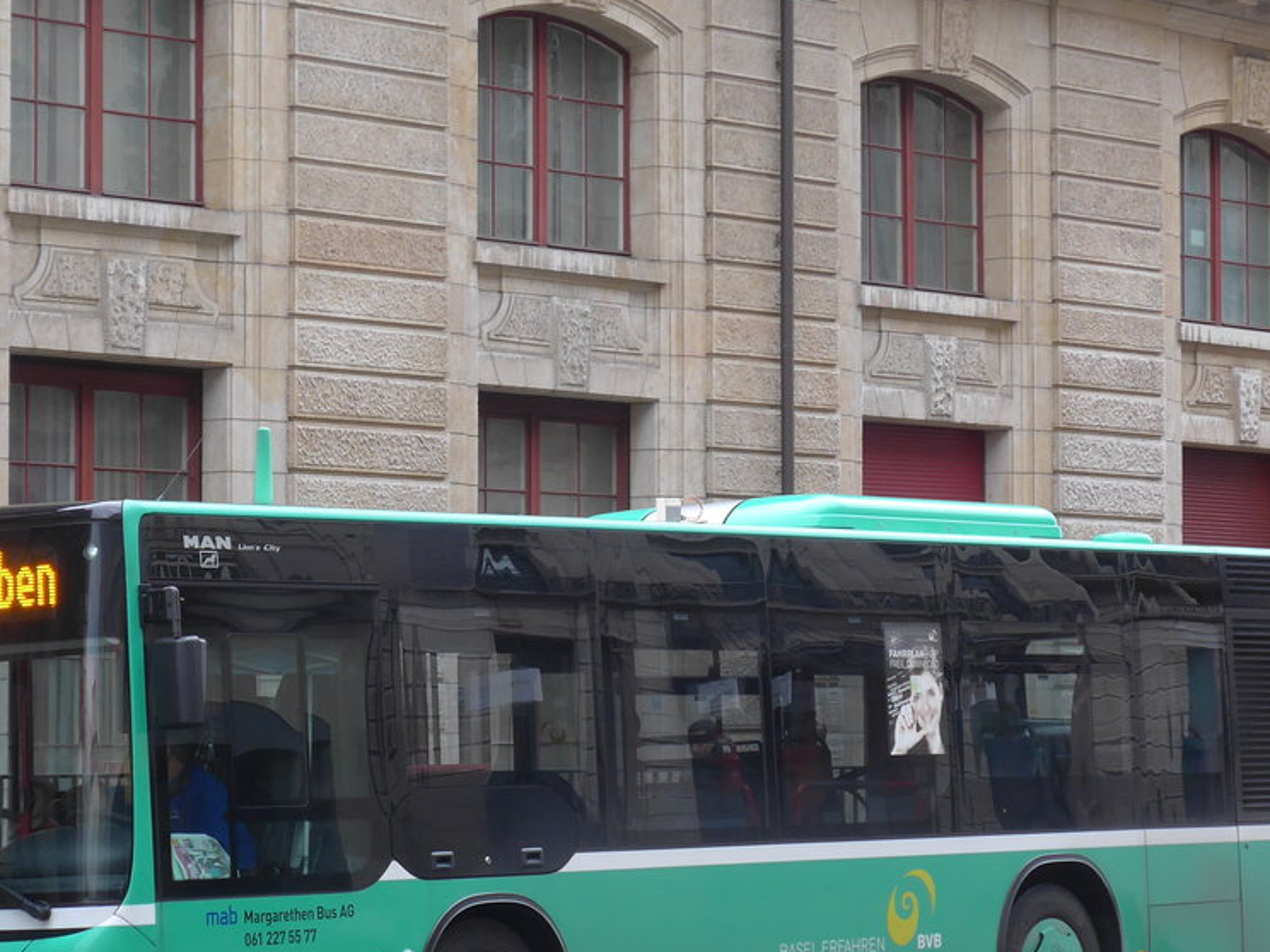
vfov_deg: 11.5
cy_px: 556
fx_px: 4733
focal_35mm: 129
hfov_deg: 15.3
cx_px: 473
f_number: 4.4
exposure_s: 1/80
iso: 200
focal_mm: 16
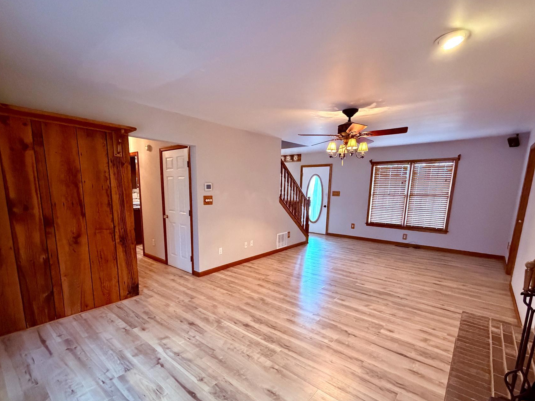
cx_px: 255
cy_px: 235
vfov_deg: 74.1
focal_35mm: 17
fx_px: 263
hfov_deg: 91.0
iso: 1000
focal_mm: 2.22
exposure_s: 1/60
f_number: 2.2
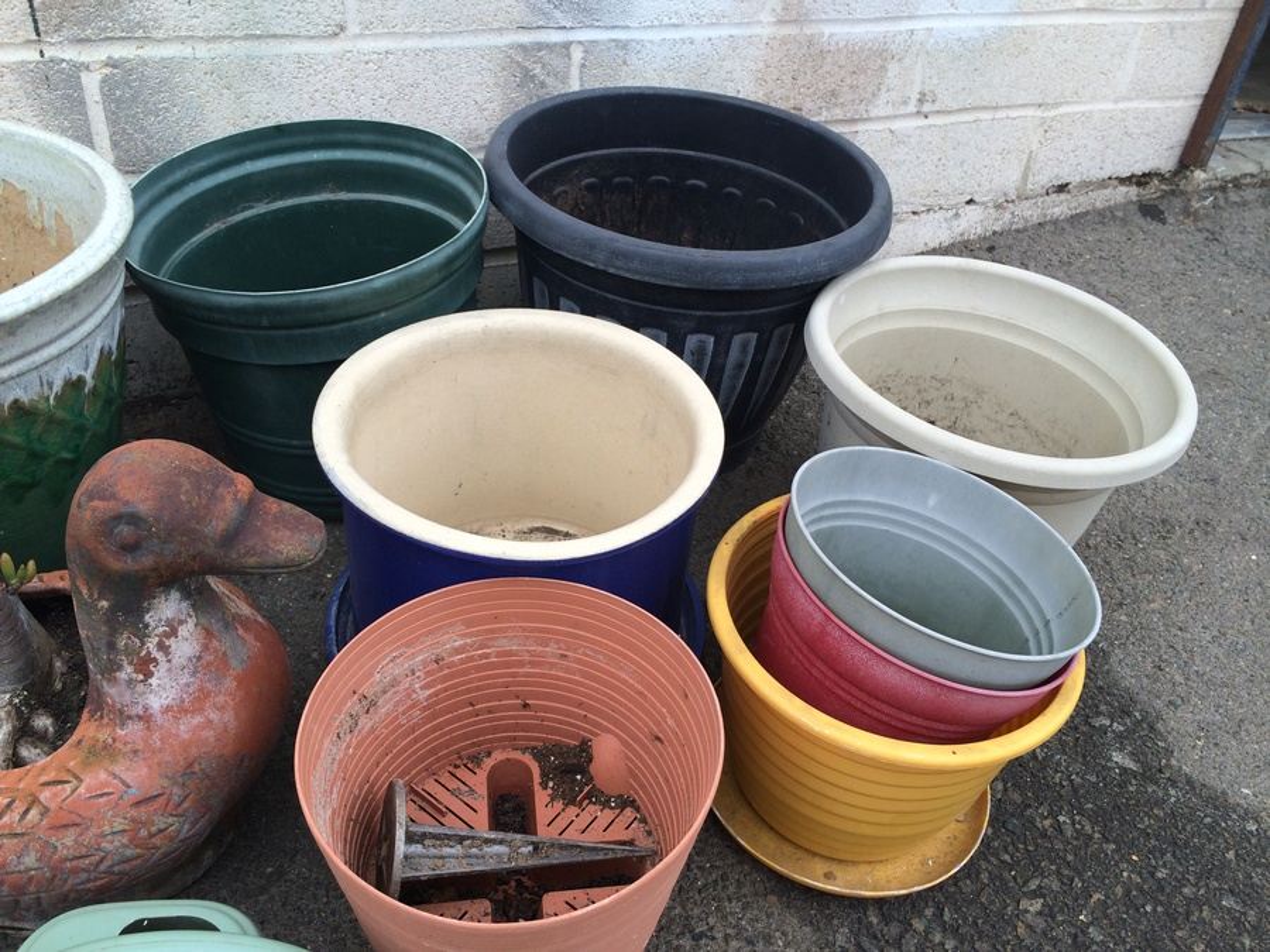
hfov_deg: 60.0
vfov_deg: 46.8
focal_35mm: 30
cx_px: 635
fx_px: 1101
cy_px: 476
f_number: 2.2
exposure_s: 1/334
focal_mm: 4.12
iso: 32
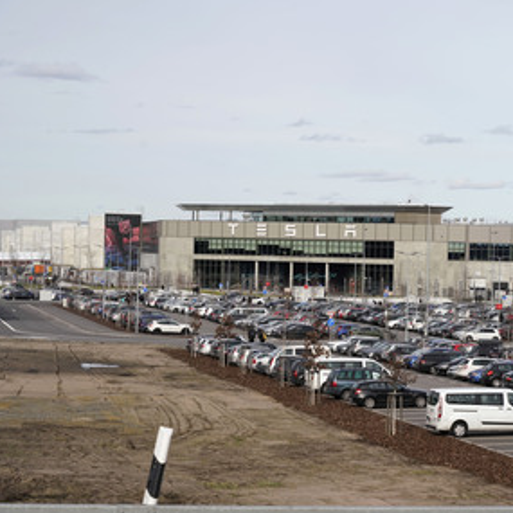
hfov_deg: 17.0
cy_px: 248
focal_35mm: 102
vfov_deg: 17.1
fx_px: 1710
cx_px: 372
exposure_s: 1/800
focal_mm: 76
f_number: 8
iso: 320
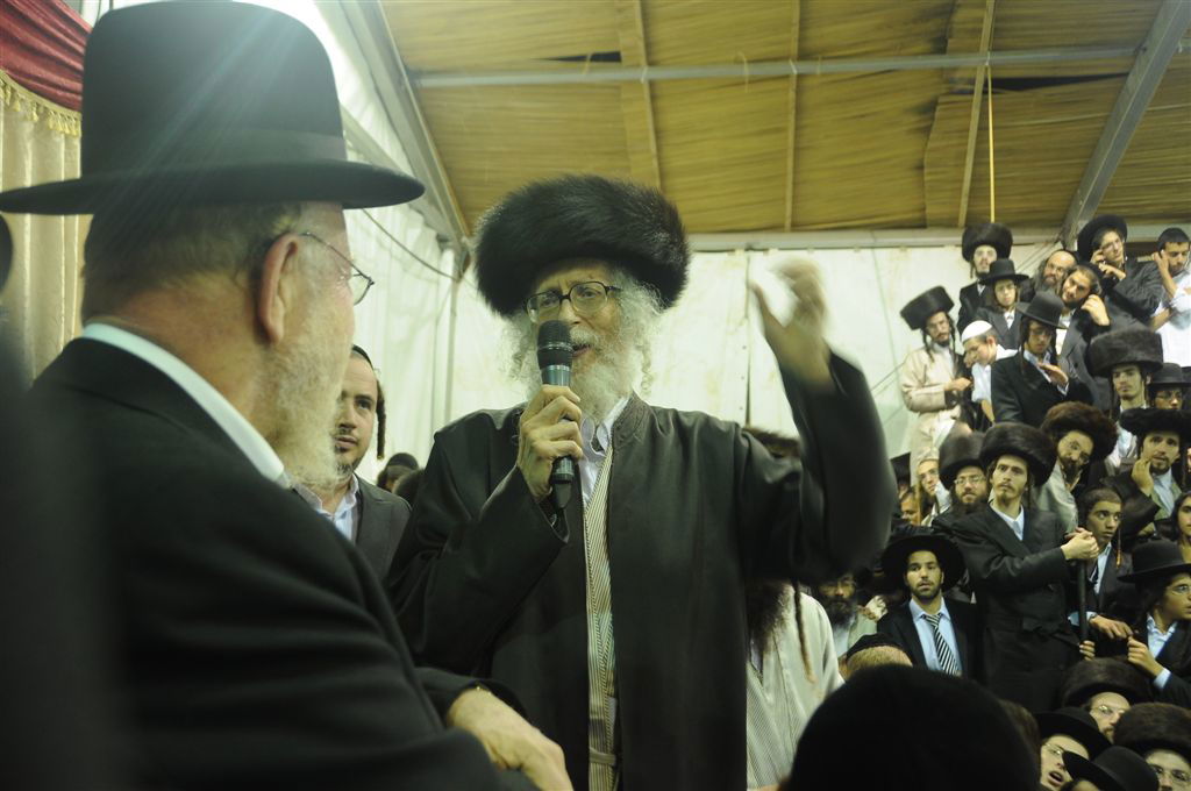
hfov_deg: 57.3
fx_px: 1090
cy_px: 396
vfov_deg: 39.9
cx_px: 596
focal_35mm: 33
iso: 500
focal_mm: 22
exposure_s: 1/30
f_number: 3.8
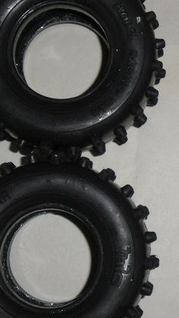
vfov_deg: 25.3
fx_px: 709
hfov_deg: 14.2
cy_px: 152
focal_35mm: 84
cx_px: 173
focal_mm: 7.61
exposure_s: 1/40
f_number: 3.4
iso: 125
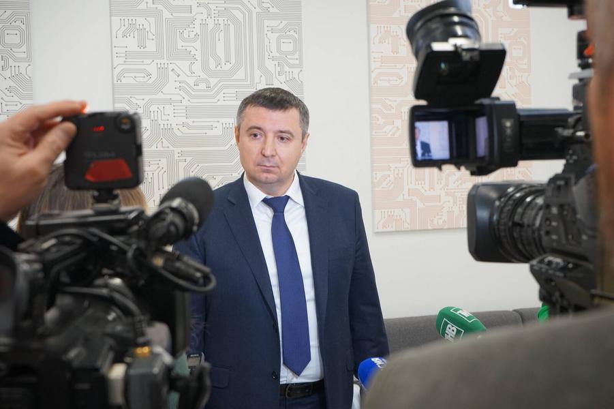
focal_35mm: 55
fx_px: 938
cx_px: 307
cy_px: 204
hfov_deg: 36.3
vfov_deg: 24.6
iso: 2000
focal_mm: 55
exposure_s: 1/30
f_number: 9
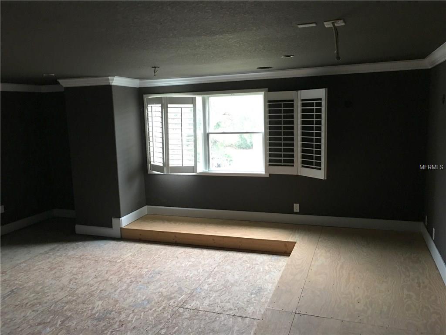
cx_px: 223
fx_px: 374
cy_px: 168
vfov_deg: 48.2
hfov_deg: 61.7
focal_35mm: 29
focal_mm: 4.15
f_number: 2.2
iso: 64
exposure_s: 1/15
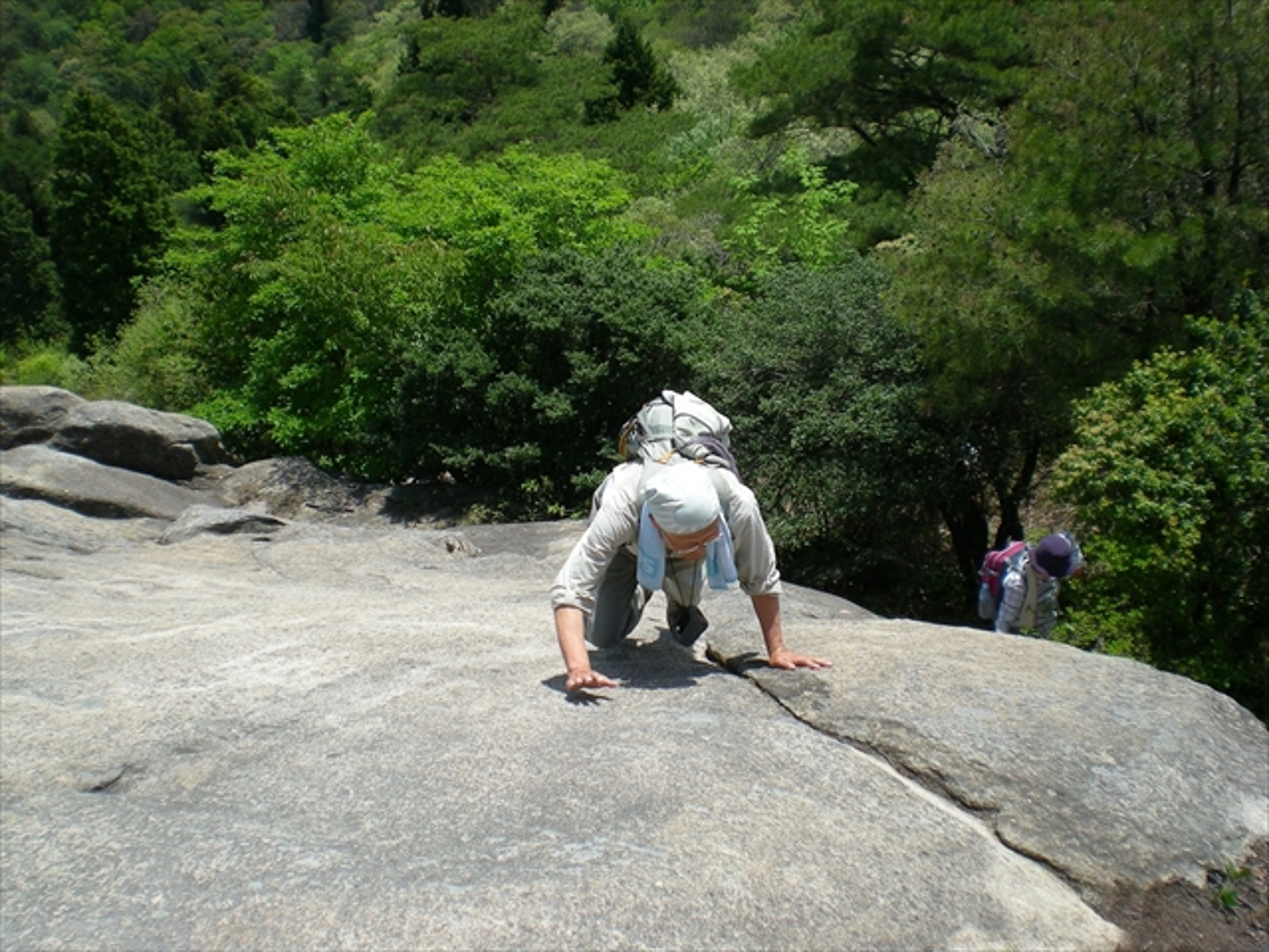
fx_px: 1393
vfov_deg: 37.7
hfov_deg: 49.0
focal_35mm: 38
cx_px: 634
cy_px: 476
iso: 50
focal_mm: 6.3
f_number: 4.6
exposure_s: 1/379
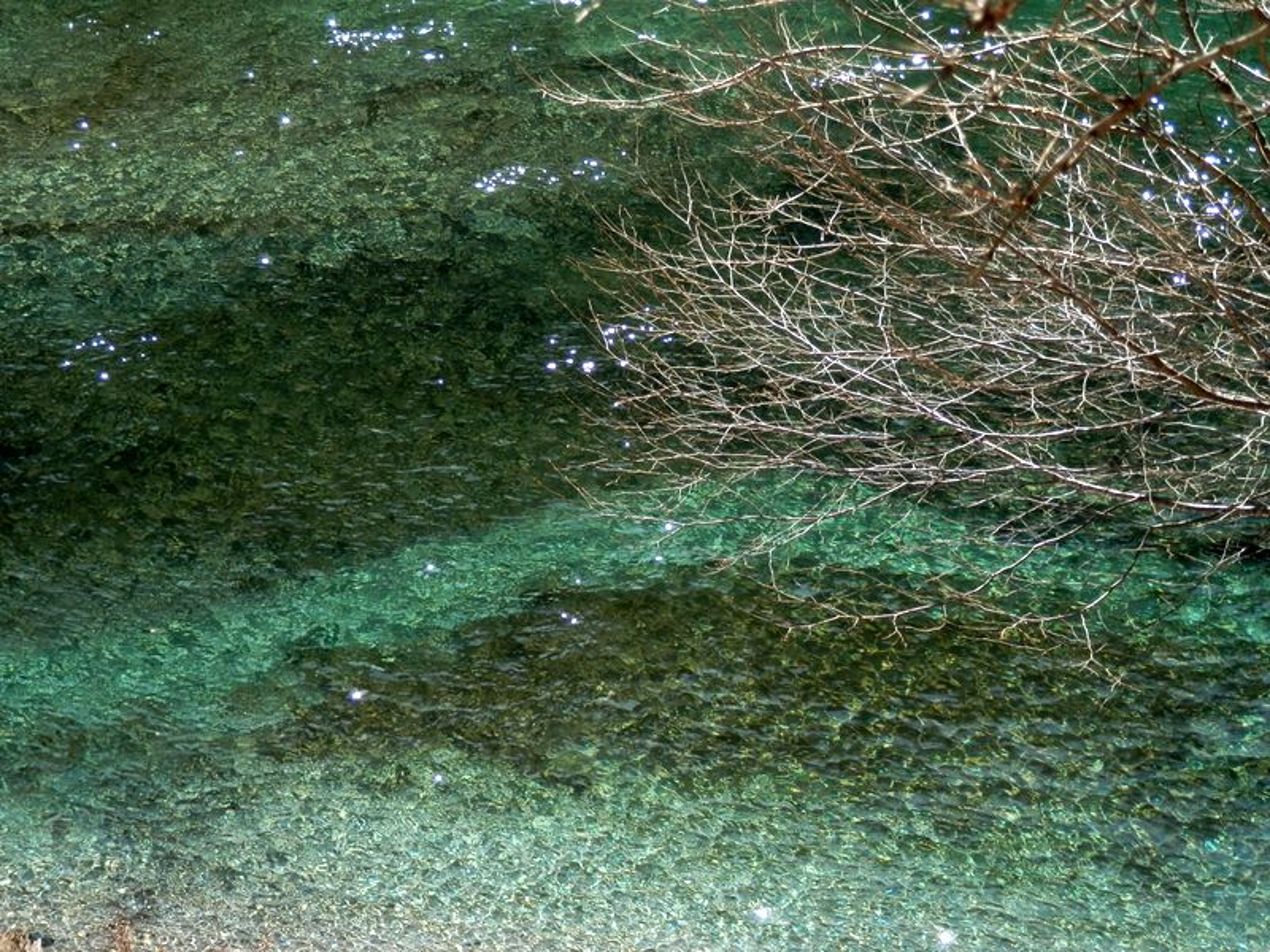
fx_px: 3229
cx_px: 635
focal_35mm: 88
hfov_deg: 22.3
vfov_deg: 16.8
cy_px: 476
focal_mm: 15.8
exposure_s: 1/250
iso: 80
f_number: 4.8
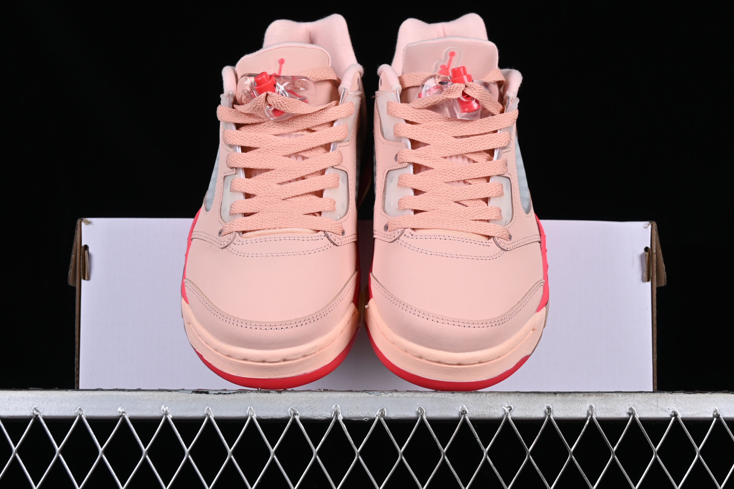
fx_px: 1529
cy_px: 244
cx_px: 367
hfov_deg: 27.0
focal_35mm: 75
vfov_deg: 18.2
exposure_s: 1/80
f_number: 8
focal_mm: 50
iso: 160
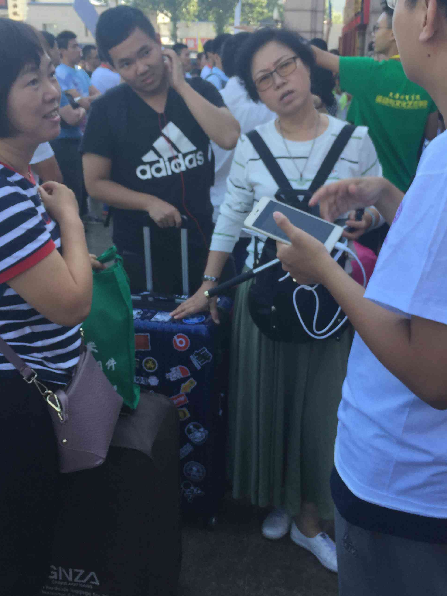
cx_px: 242
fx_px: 637
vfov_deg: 50.1
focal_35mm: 37
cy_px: 289
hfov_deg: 38.6
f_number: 2.2
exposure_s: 1/226
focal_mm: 4.15
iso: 32
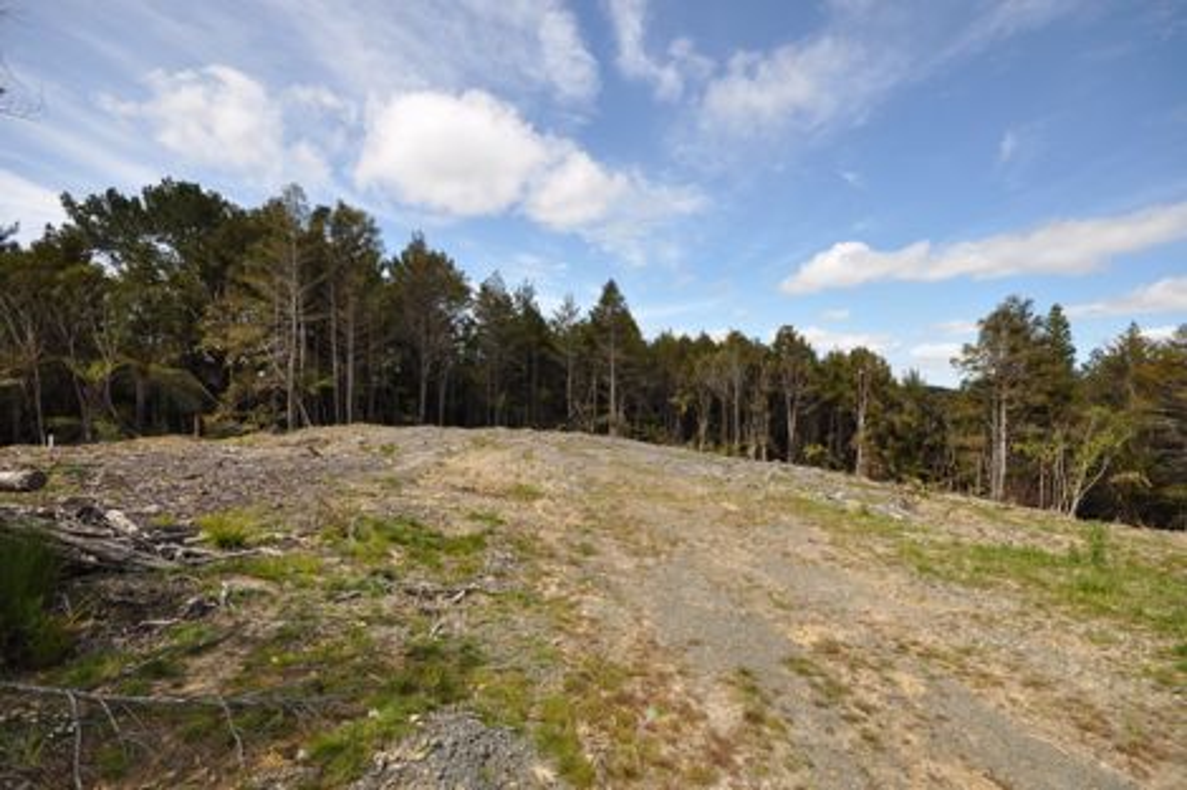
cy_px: 395
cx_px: 594
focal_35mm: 15
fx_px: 494
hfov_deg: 100.4
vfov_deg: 77.3
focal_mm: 10
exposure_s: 1/250
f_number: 8
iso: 200
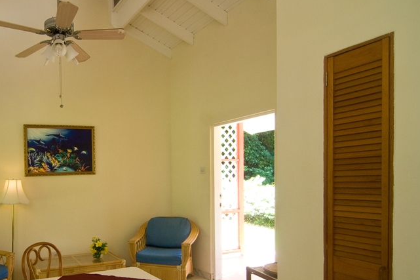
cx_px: 95
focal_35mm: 26
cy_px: 181
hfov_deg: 64.8
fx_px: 301
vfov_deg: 49.2
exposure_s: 1/8
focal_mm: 11
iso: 200
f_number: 13
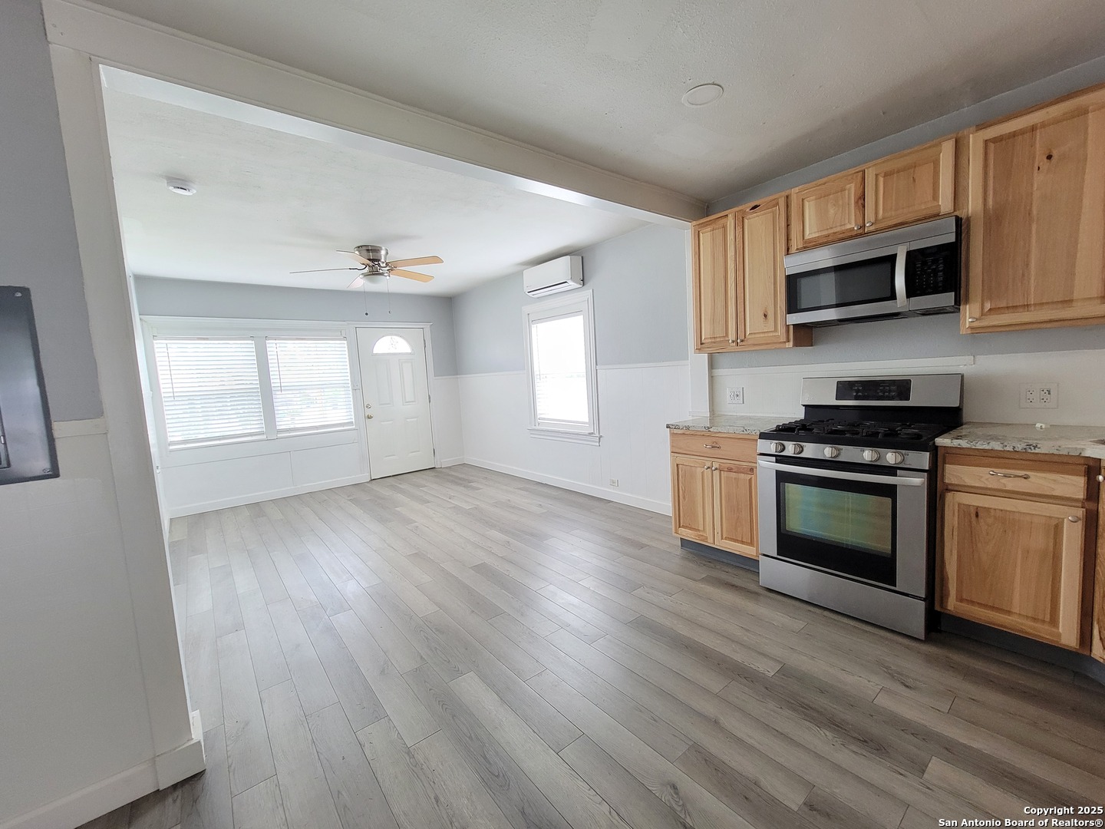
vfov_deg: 89.9
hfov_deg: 106.2
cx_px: 552
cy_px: 414
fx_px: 415
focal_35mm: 13
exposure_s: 1/30
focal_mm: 2.2
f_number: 2.2
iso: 320
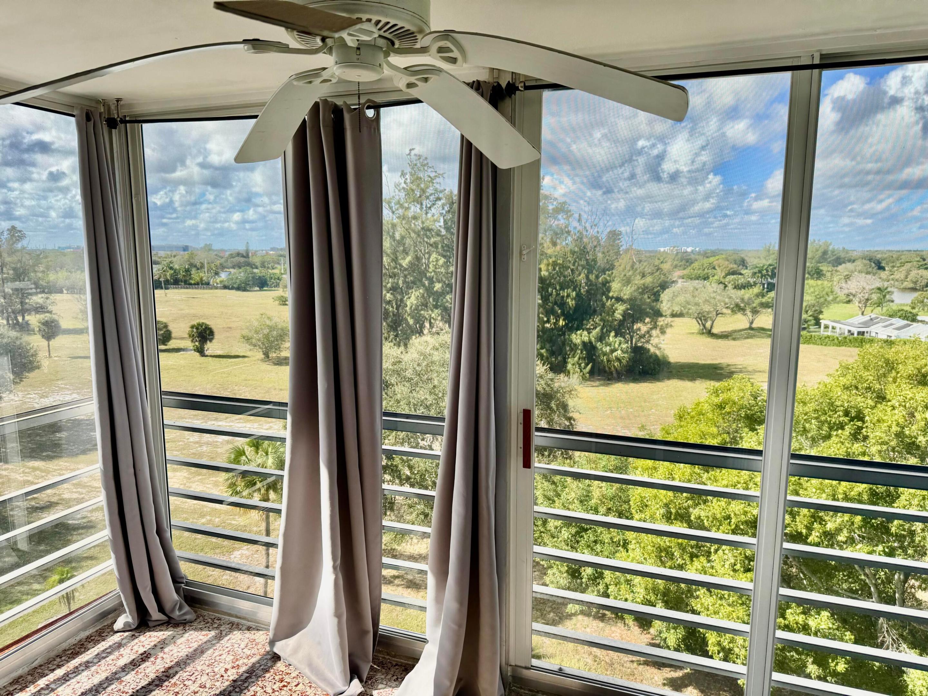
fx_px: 643
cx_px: 464
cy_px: 348
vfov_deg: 56.8
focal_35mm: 24
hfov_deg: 71.6
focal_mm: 6.76
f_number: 1.78
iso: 80
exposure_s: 1/900
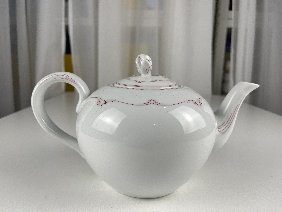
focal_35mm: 25
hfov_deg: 69.4
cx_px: 141
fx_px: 204
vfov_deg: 54.9
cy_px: 106
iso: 32
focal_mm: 5.1
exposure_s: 1/234
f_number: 1.6
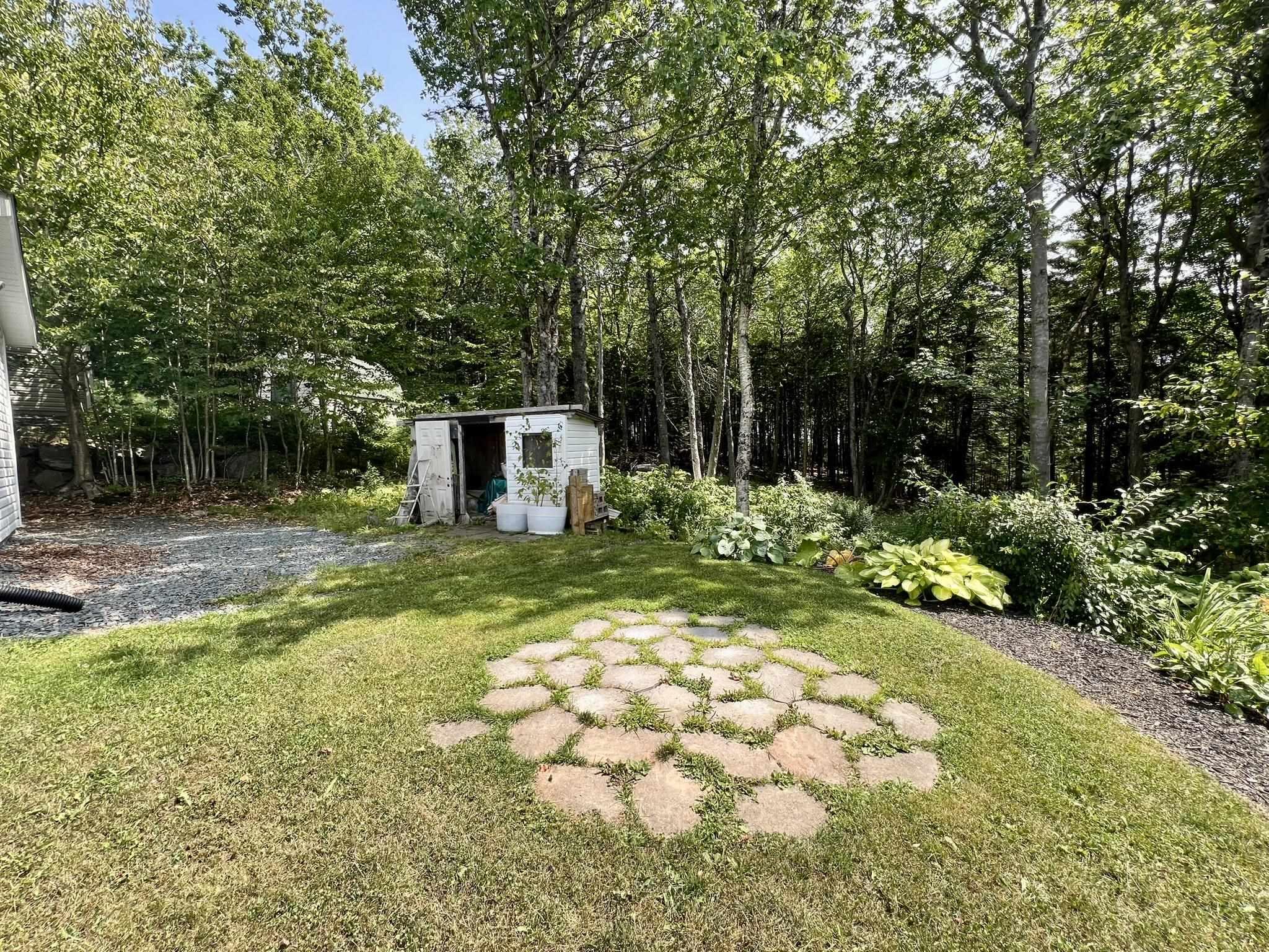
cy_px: 476
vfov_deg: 89.9
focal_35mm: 13
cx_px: 634
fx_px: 477
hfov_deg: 106.2
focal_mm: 1.57
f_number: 1.8
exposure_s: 1/314
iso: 32
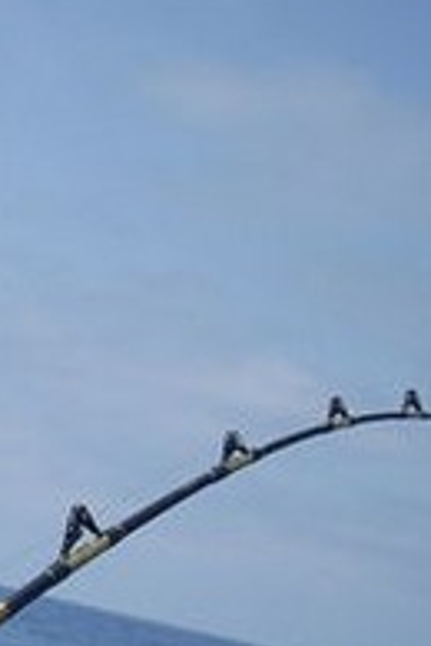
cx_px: -153
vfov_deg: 16.5
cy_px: 470
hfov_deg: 10.8
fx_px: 2227
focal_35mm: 124
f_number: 5.6
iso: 64
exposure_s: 1/439
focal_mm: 6.2
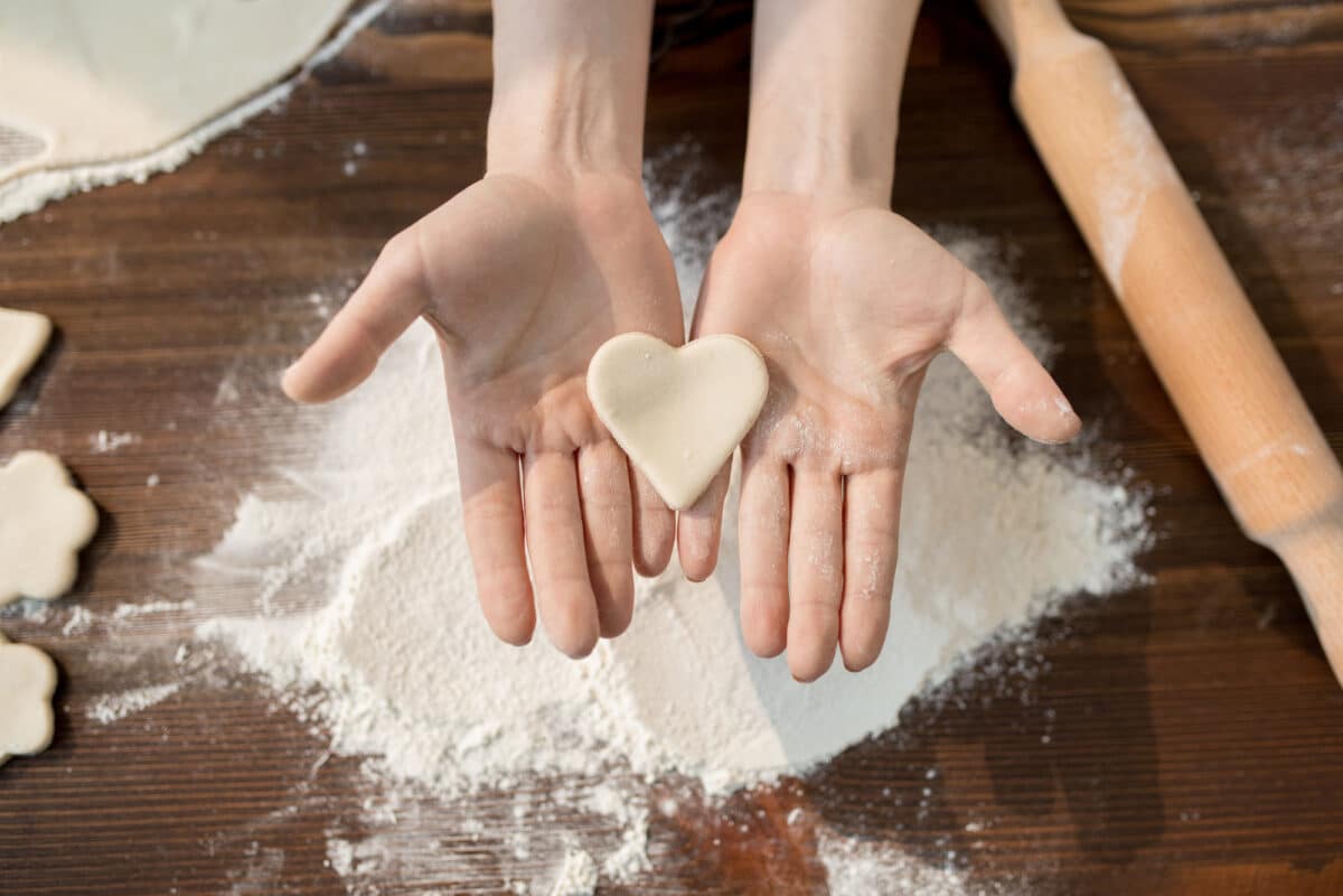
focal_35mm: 35
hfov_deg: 54.4
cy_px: 448
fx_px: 1306
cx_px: 672
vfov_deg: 37.9
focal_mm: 35
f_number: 2.2
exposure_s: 1/160
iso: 640
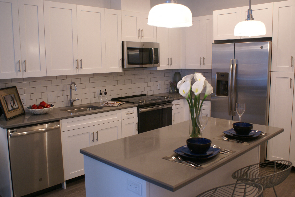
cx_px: 148
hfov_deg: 57.2
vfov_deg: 40.0
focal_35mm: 33
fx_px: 270
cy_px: 98
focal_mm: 22
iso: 400
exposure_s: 1/40
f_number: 4
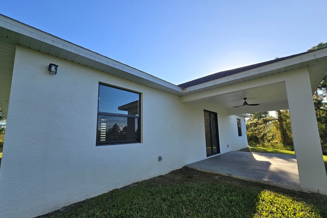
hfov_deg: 104.3
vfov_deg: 81.0
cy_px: 118
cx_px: 161
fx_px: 127
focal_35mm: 14
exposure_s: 1/1129
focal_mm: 2.2
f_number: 2.2
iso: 50
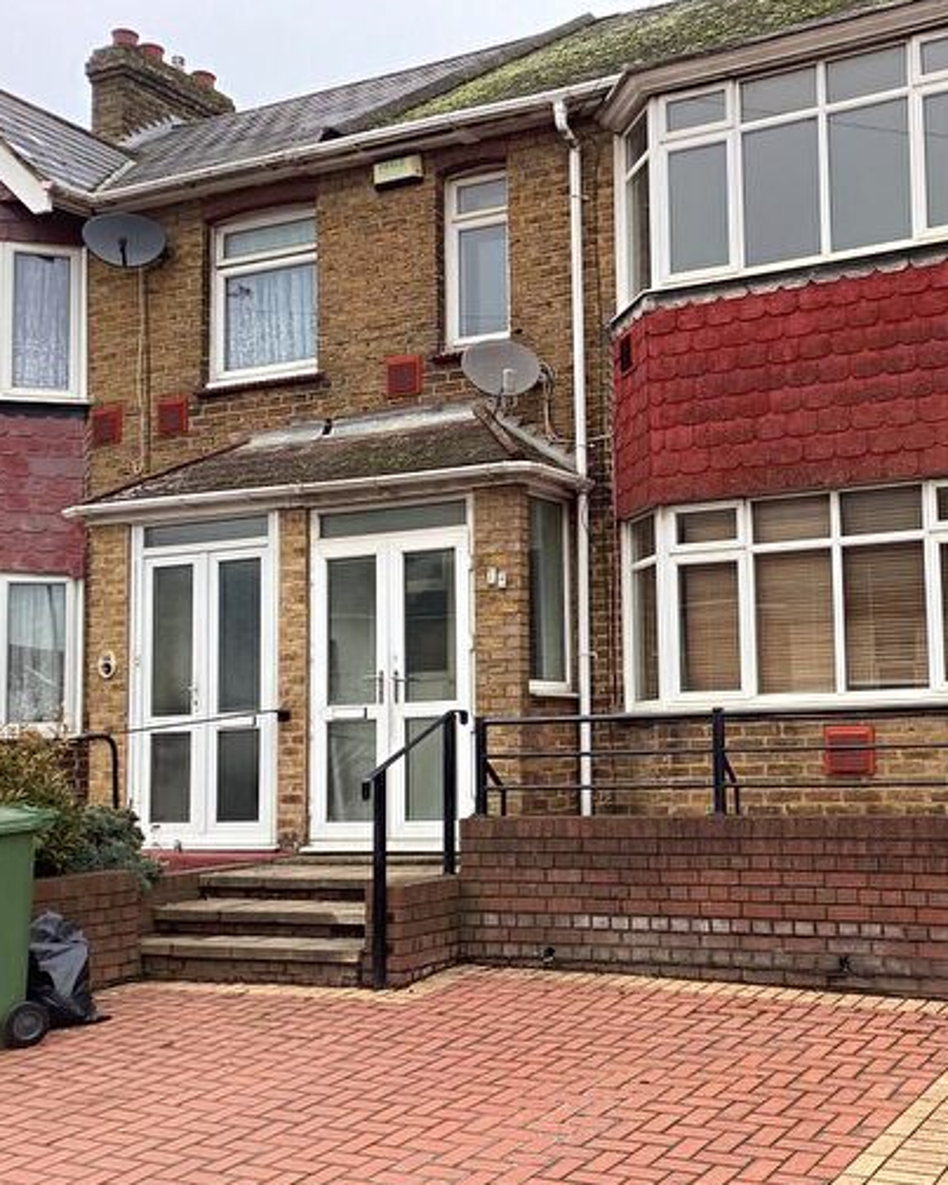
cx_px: 701
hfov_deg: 35.0
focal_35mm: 42
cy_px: 596
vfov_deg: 43.8
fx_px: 1473
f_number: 2.4
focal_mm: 3.3
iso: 32
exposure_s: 1/100
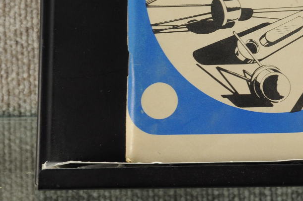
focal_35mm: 106
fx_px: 894
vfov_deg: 12.5
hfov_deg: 18.7
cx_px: 309
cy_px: -55
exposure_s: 1/80
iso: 400
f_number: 7.1
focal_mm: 27
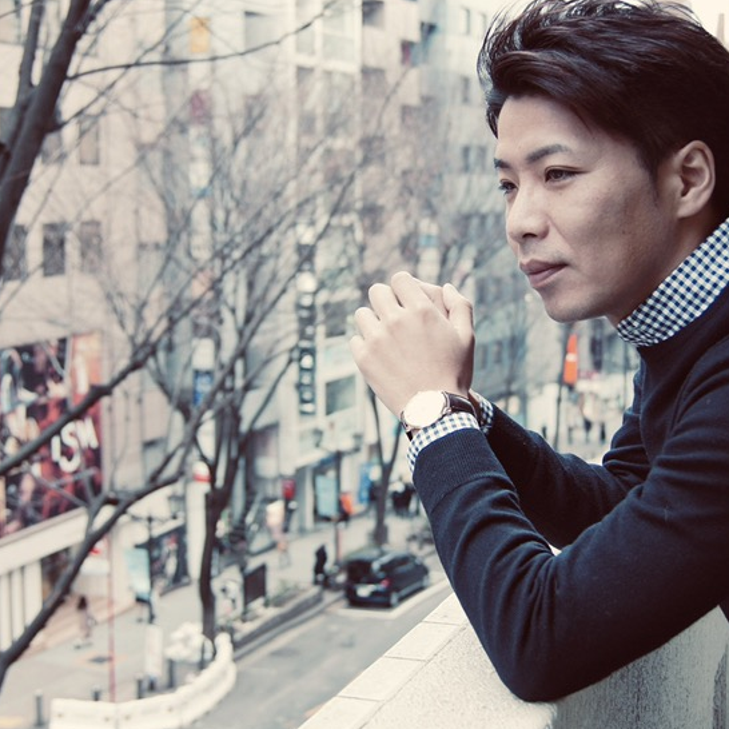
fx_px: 1334
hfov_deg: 30.5
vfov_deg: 30.5
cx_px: 395
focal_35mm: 56
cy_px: 287
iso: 100
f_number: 2.8
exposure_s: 1/100
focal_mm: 20
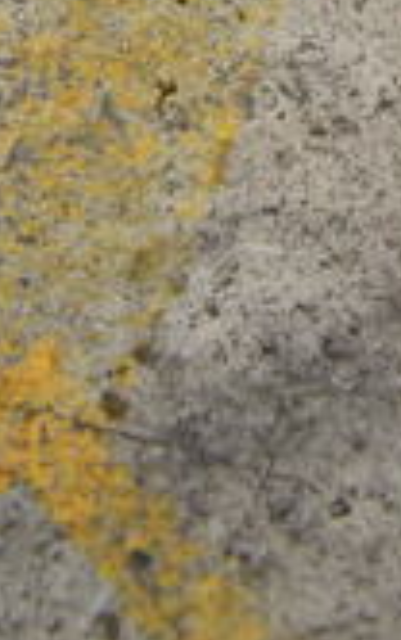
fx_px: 2636
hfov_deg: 8.5
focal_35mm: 151
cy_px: -1078
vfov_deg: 10.9
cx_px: 644
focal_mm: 18
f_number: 3.5
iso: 640
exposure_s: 1/30
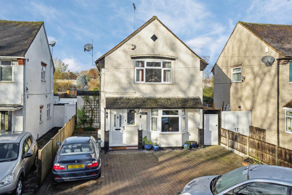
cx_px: 146
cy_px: 98
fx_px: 219
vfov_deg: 47.9
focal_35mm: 27
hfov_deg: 67.4
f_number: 5.6
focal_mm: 27
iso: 320
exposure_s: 1/500
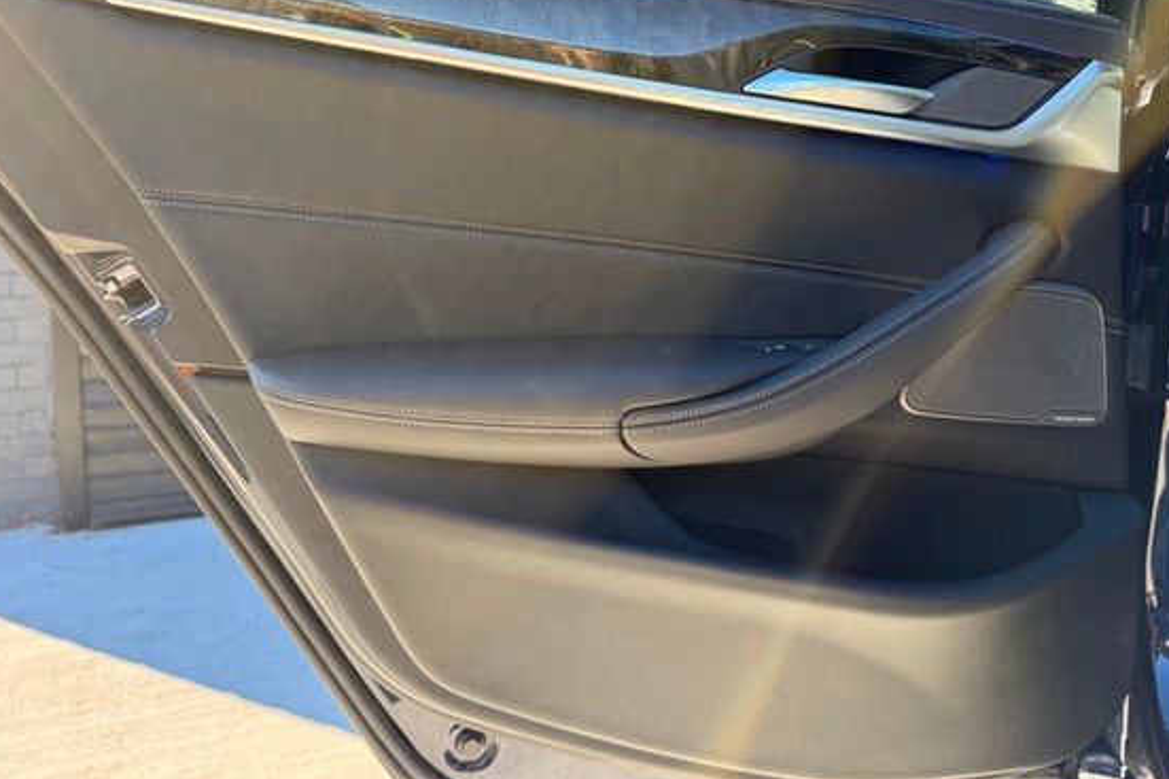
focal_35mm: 29
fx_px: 941
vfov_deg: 44.8
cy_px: 325
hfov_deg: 63.6
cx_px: 636
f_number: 1.78
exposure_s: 1/358
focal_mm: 6.76
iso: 100
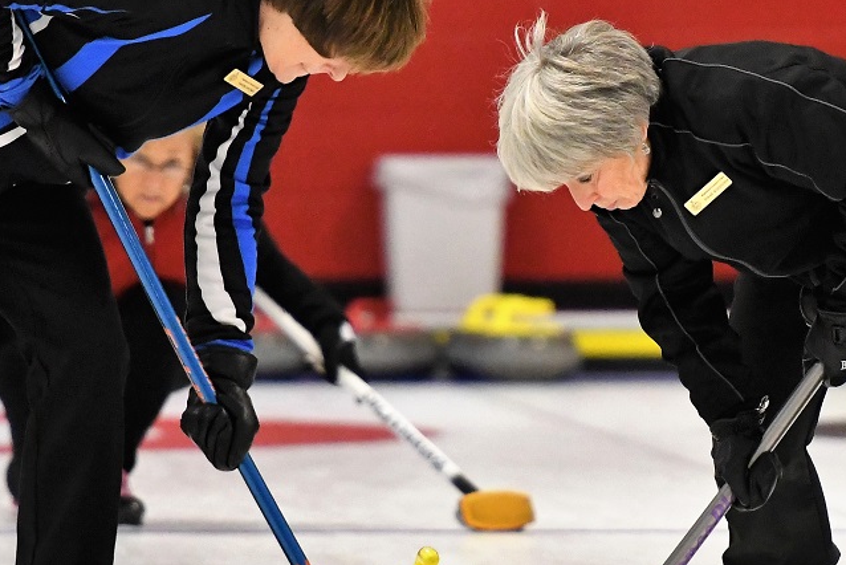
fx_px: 13023
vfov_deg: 2.5
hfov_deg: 3.7
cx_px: 453
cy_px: 330
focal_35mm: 554
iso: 5000
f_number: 2.8
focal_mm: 195
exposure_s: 1/1000
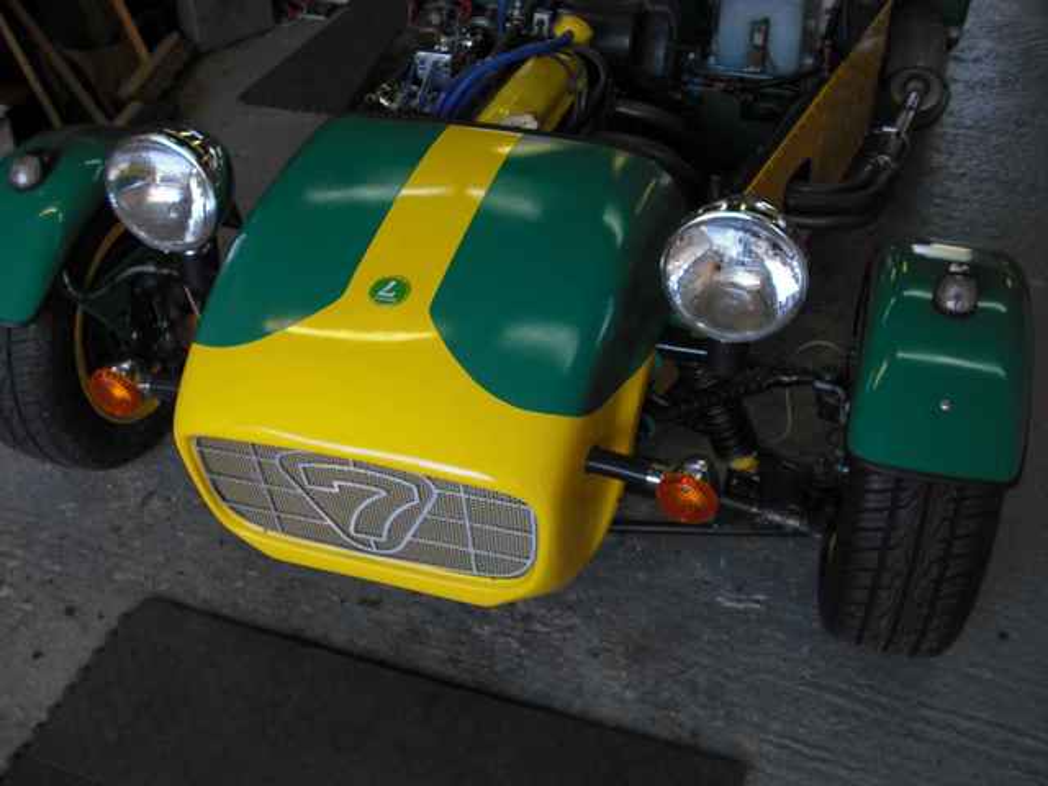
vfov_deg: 37.7
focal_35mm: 38
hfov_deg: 49.0
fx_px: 1150
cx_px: 524
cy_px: 393
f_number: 2.8
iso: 100
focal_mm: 6.2
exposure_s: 1/80
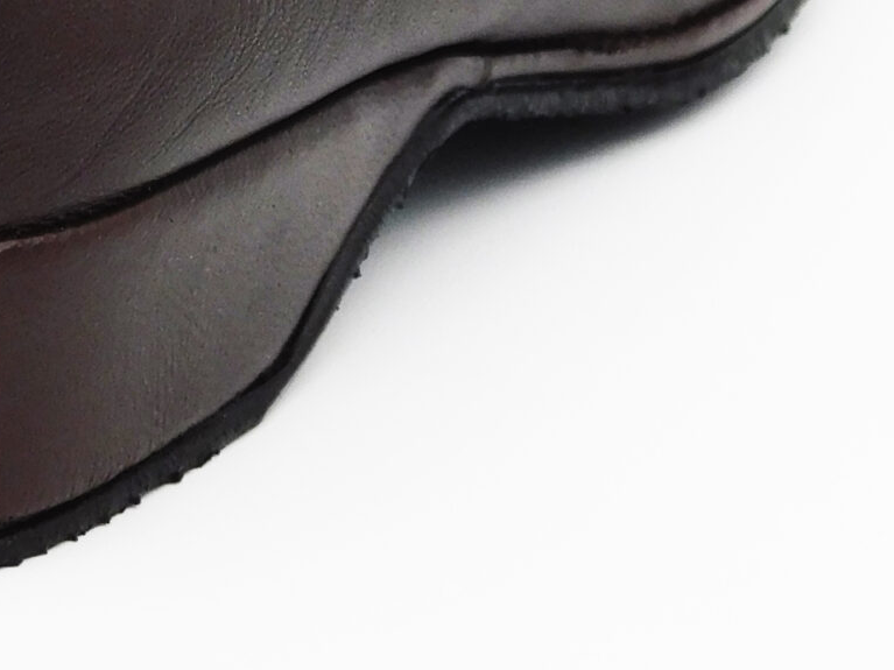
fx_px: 5087
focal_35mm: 197
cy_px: -168
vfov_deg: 7.5
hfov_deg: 10.0
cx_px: 150
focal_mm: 10.4
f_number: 4
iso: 125
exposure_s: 1/400
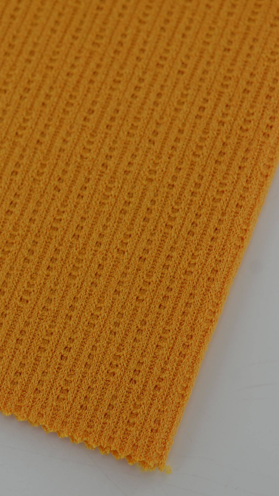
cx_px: 96
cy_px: 248
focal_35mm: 79
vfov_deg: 26.9
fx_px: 1039
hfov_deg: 15.3
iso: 100
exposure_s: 1/250
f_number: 3.5
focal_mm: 50
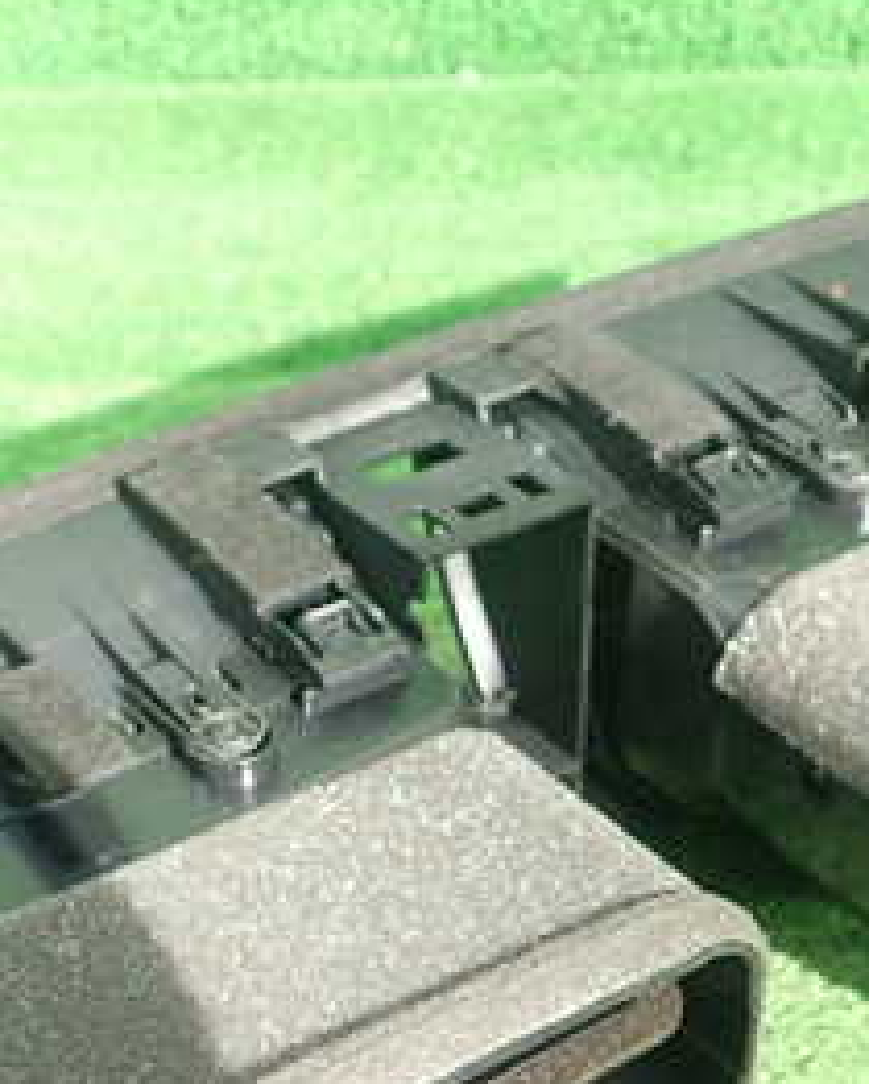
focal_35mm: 67
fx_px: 2151
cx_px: 306
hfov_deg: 22.8
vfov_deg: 27.6
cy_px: 906
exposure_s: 1/125
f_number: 2.3
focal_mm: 5.5
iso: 250
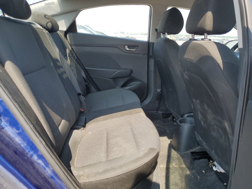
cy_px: 94
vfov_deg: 53.1
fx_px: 189
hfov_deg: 67.3
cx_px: 126
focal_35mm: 26
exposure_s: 1/588
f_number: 1.5
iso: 50
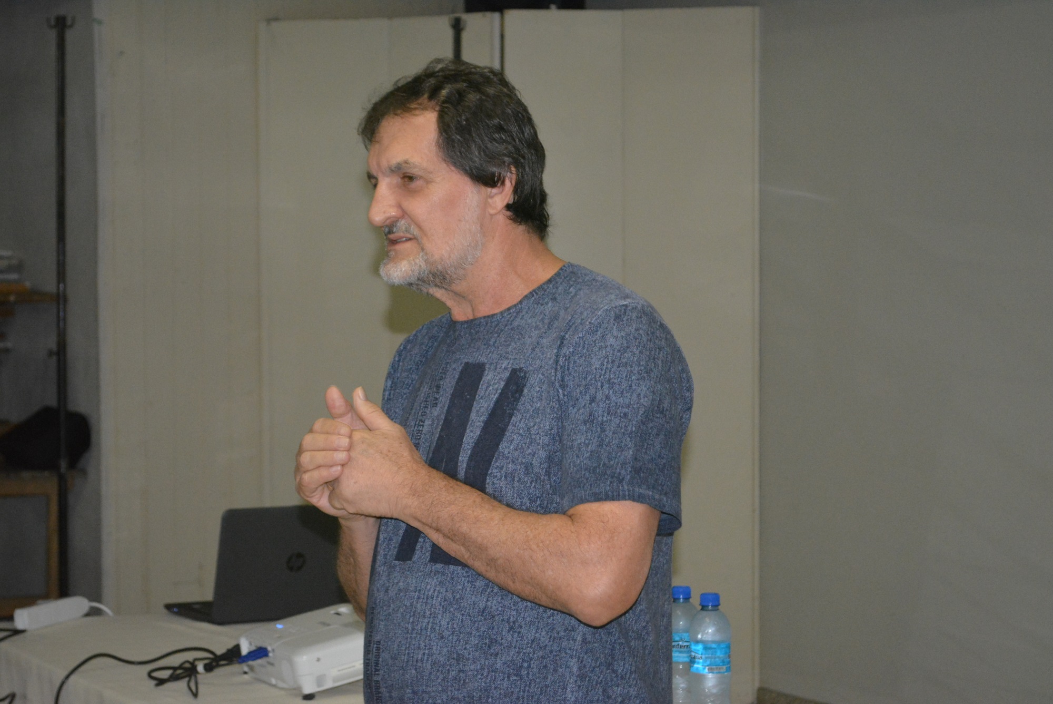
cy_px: 352
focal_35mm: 82
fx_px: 2414
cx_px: 526
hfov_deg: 24.6
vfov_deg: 16.6
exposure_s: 1/60
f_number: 5.6
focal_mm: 55
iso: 3200
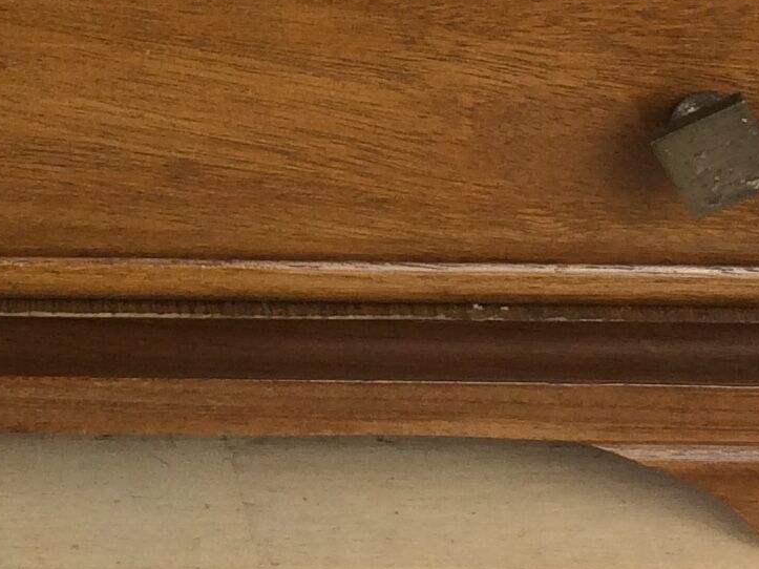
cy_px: -293
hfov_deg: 14.8
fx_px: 2872
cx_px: 8
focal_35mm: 131
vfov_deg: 10.9
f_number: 2.2
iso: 40
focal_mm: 4.15
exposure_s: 1/50
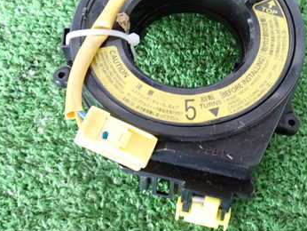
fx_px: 461
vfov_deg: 27.9
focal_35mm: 52
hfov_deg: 36.6
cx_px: 192
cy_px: 78
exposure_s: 1/30
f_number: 2.3
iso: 400
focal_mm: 5.4
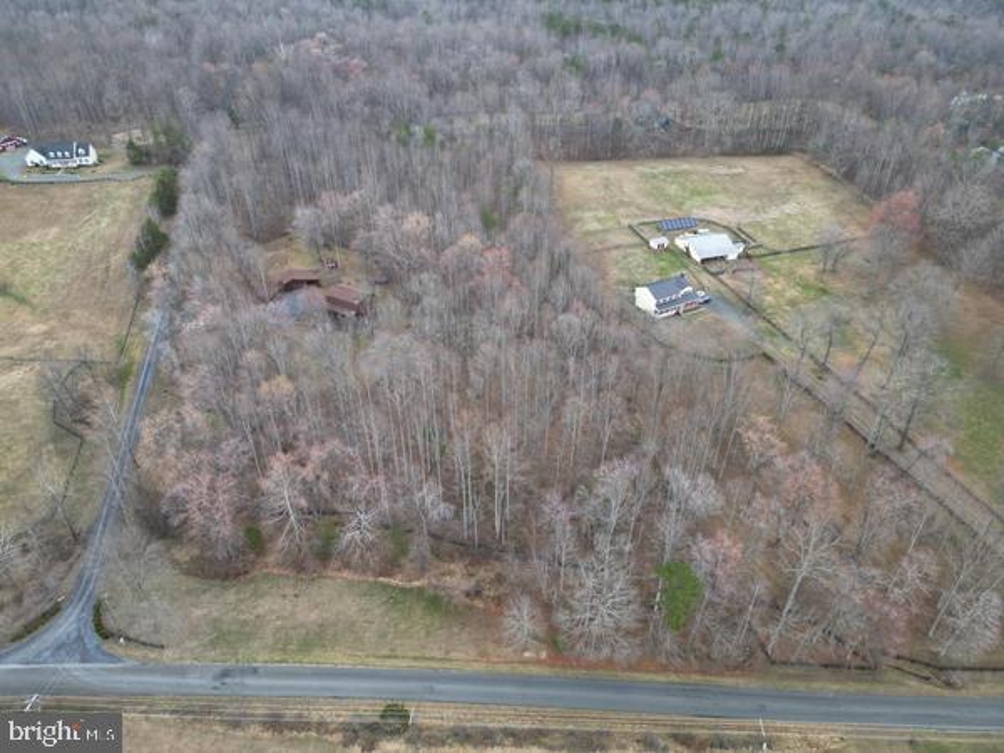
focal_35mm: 24
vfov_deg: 56.8
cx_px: 502
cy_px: 376
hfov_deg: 71.6
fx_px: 696
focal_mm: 6.72
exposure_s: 1/120
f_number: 1.7
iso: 100
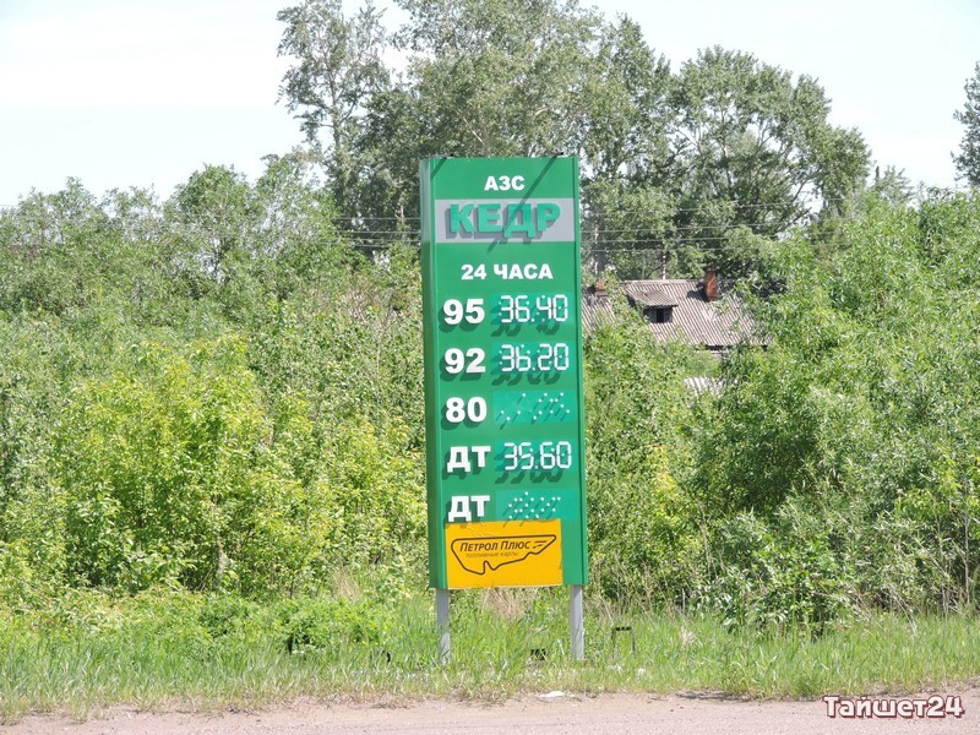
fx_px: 6370
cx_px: 490
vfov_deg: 6.6
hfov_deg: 8.8
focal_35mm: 225
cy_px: 368
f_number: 4.6
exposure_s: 1/500
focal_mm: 40.1
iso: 220
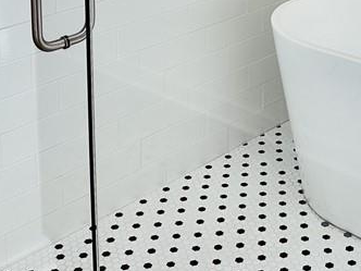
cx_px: 257
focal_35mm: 74
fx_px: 772
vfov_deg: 17.9
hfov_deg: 26.1
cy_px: -125
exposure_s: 1/857
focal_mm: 6.86
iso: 80
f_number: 1.78
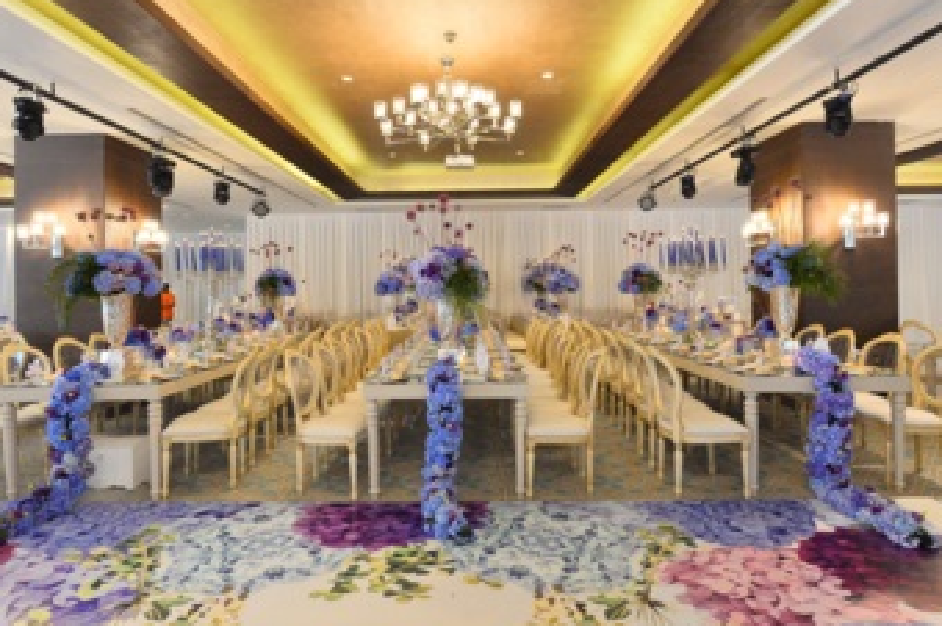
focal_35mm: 20
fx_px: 523
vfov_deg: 61.7
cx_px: 465
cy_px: 288
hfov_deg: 84.0
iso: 640
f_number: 5
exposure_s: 1/100
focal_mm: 17
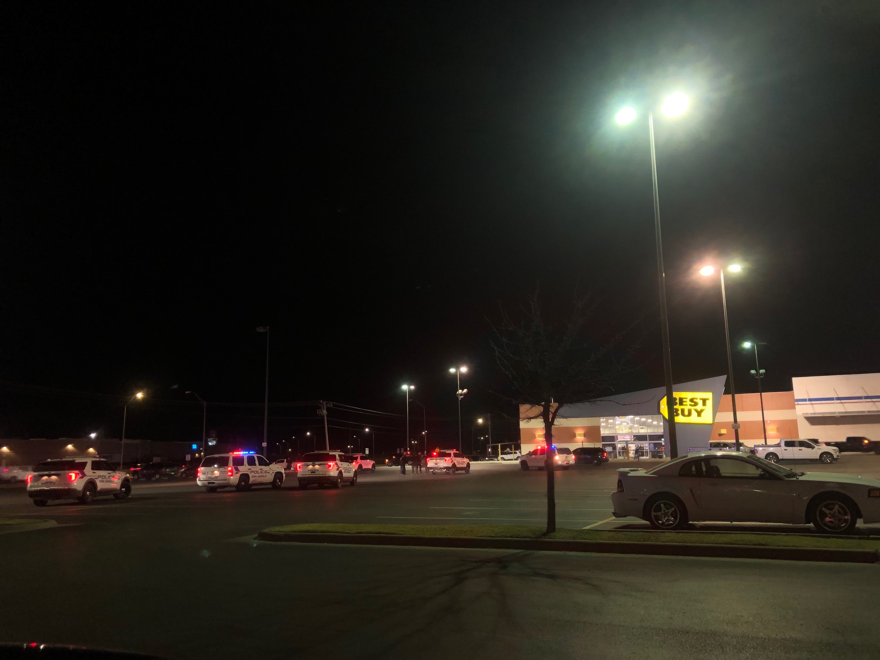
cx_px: 440
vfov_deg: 49.7
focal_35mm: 28
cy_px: 330
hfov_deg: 63.4
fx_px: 712
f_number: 1.8
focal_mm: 3.99
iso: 500
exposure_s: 1/30
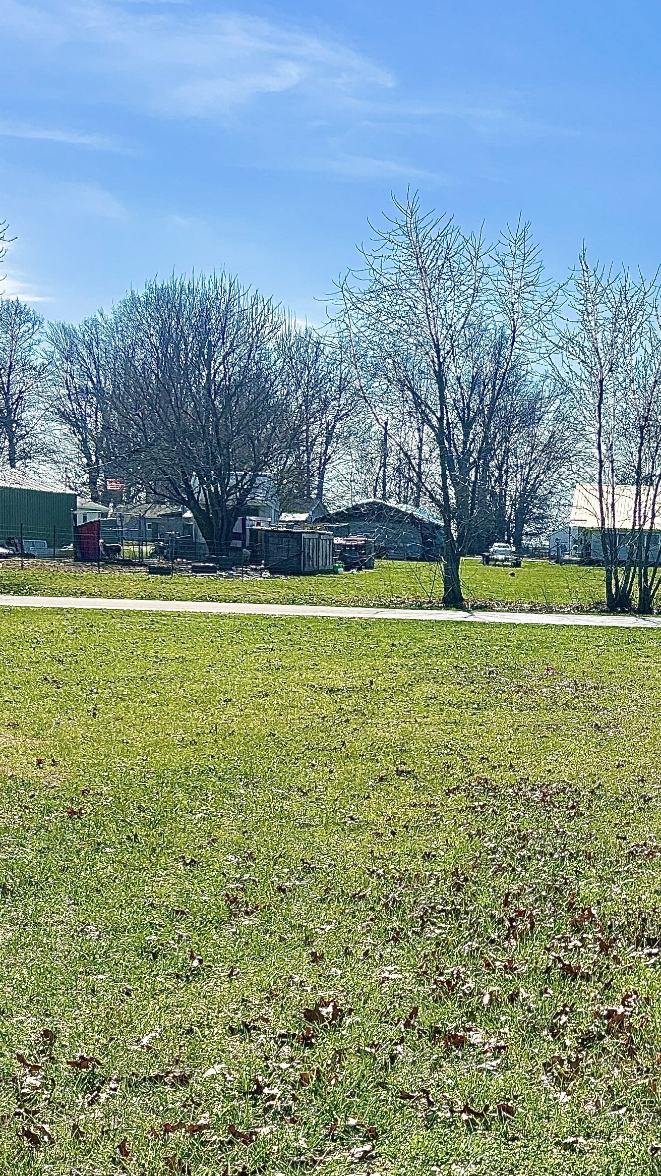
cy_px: 729
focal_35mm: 49
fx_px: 1527
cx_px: 677
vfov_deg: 41.8
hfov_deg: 23.3
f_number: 1.5
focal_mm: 5.7
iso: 50
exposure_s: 1/8000
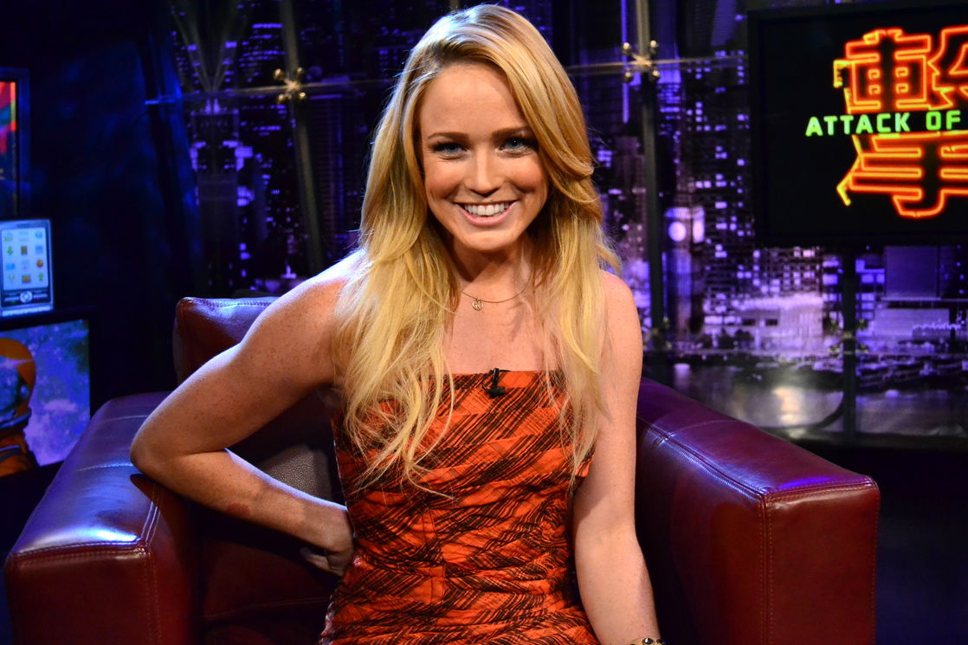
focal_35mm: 44
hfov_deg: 45.0
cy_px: 322
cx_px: 484
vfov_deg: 30.8
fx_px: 1169
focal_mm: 29
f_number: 4.5
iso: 3200
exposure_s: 1/200
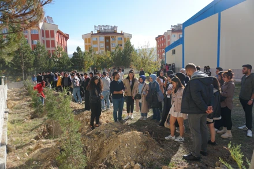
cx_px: 127
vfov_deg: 53.1
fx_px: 169
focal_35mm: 24
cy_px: 84
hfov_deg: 73.8
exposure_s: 1/640
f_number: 4
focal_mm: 16
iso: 100
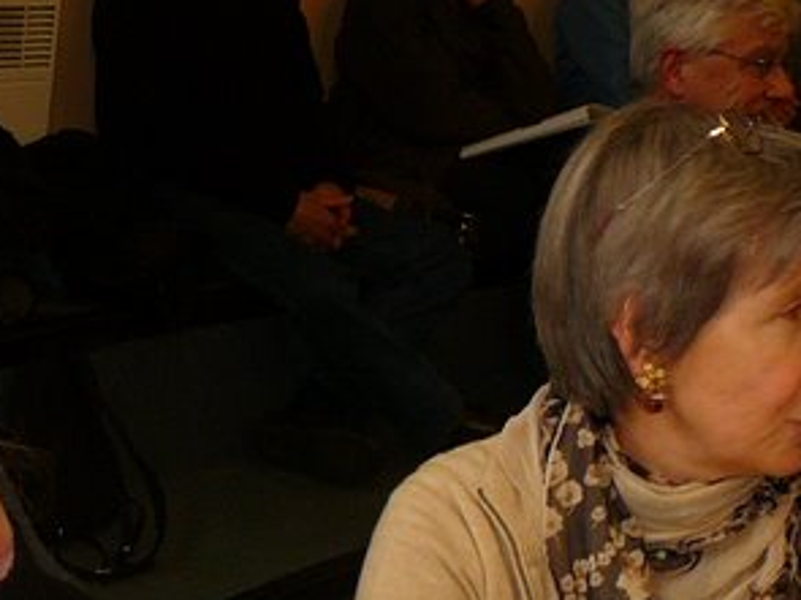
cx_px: 155
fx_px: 2197
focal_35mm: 95
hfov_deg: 20.4
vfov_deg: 15.0
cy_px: 744
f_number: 2.8
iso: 100
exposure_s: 1/30
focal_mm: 5.2
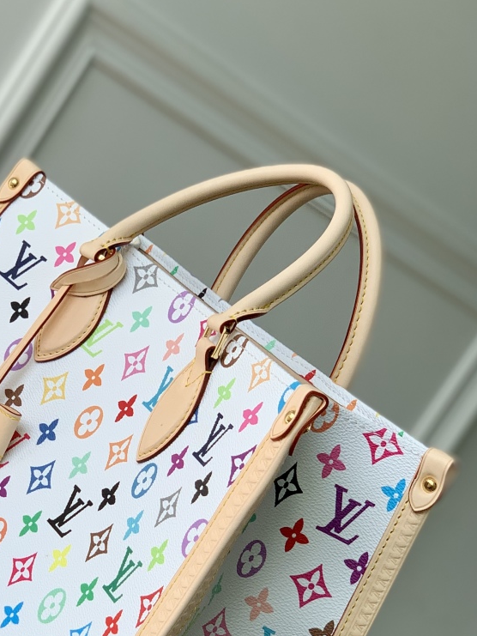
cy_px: 483
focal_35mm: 101
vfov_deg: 19.3
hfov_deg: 14.5
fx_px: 1855
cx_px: 55
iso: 16
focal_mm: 6
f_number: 2.4
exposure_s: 1/400
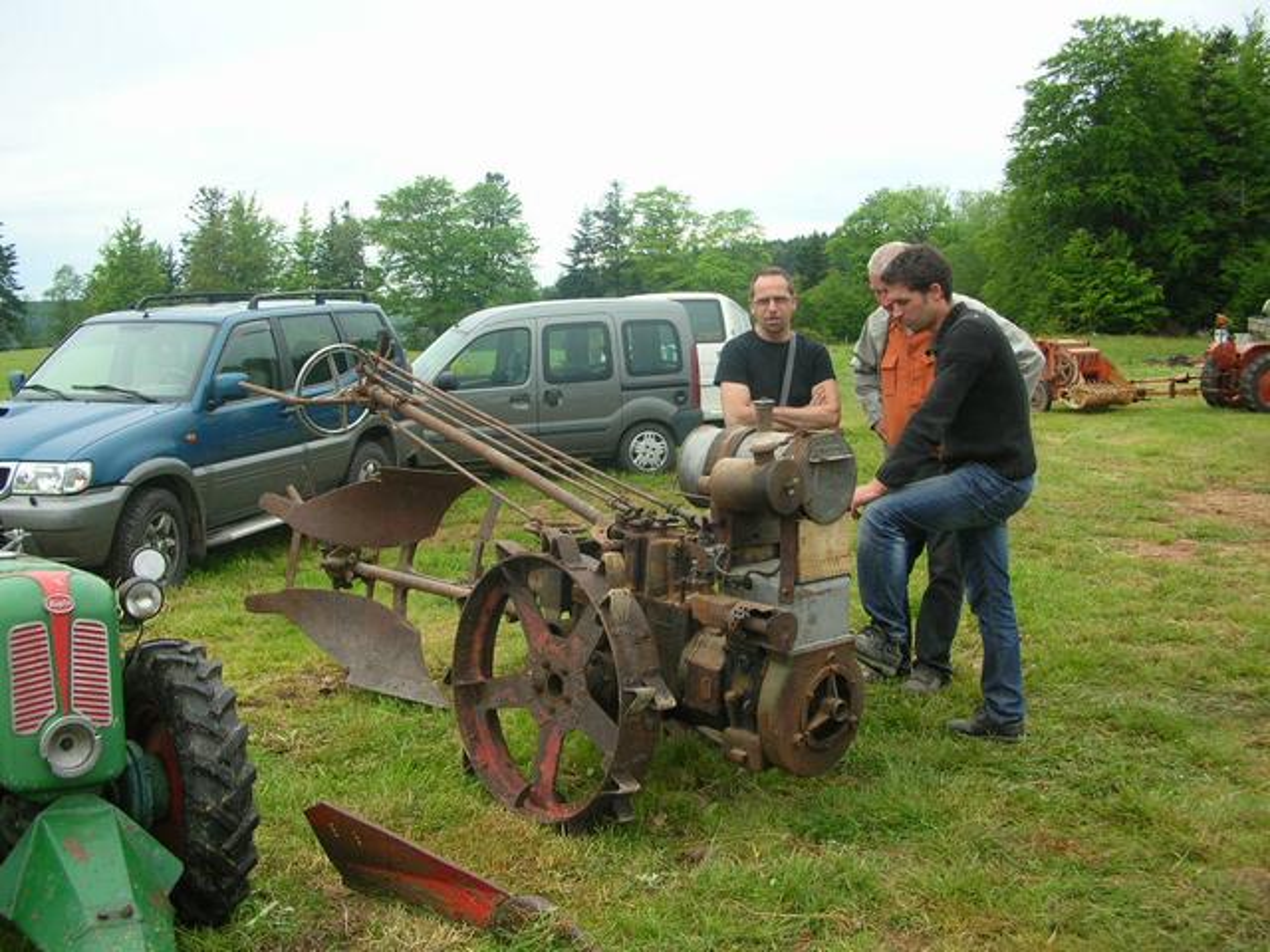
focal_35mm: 35
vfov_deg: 40.7
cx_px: 635
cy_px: 476
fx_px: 1284
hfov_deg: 52.6
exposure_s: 1/302
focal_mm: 5.8
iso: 50
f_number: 2.8
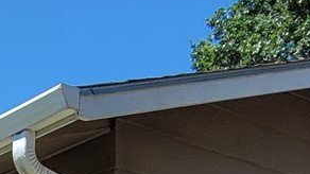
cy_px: 425
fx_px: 764
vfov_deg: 10.9
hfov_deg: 19.0
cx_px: -204
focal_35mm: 93
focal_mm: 2.2
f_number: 2.2
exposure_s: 1/1445
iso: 64
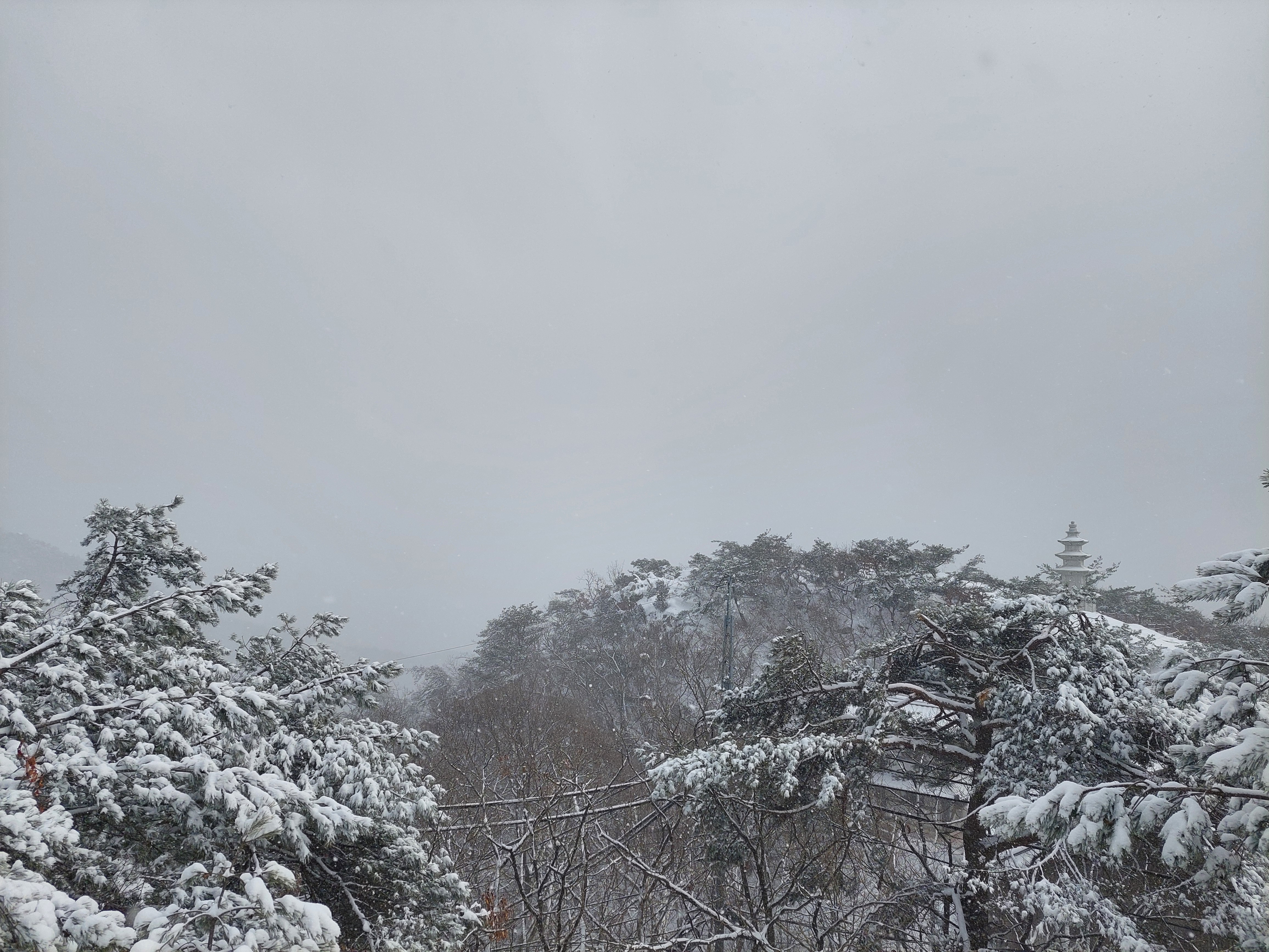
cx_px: 634
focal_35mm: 25
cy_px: 476
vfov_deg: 54.9
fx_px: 916
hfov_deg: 69.4
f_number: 1.8
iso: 40
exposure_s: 1/2492
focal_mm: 5.23
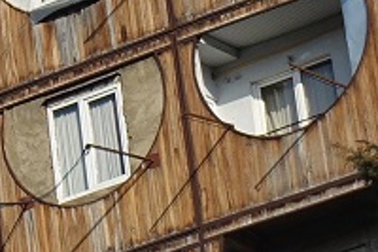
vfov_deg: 3.5
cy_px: -432
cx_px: -869
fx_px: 4092
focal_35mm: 390
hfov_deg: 5.0
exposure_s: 1/800
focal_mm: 20.81
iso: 125
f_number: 5.6
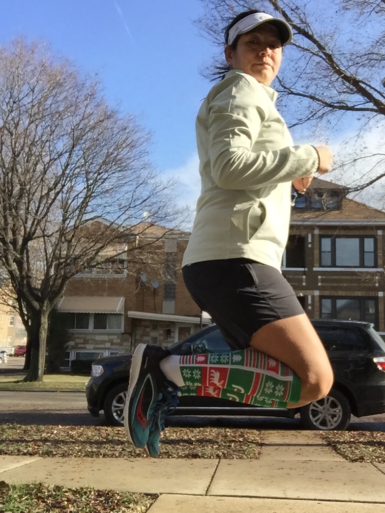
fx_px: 564
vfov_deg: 49.0
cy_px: 258
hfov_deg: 37.6
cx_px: 234
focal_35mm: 38
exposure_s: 1/859
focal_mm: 2.65
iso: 32
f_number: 2.2
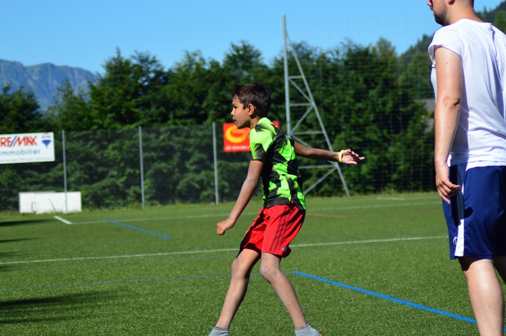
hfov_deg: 12.7
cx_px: 300
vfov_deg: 8.5
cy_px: 202
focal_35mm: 162
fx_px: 2275
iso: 100
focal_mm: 82
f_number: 4
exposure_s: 1/1000
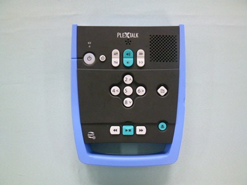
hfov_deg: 71.6
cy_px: 92
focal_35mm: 24
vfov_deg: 56.8
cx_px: 124
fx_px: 171
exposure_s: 1/50
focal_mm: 4.3
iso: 400
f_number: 2.2
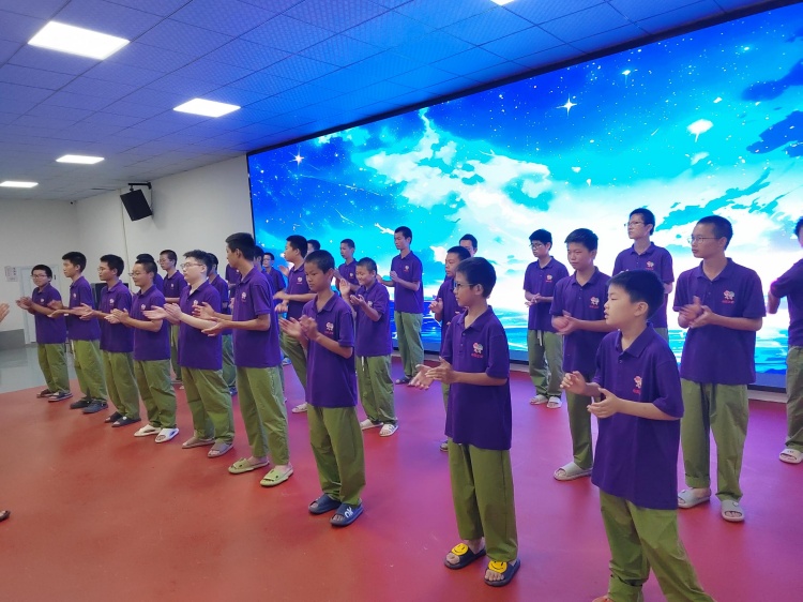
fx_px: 533
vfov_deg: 58.9
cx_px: 402
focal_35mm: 23
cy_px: 301
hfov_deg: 73.9
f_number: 1.9
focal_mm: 5.52
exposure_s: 1/60.2
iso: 1628
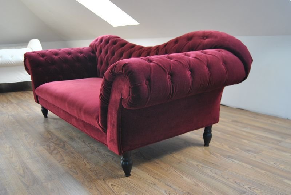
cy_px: 98
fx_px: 267
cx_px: 146
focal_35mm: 33
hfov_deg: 57.2
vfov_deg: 40.1
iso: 280
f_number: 3.5
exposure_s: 1/30
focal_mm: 22
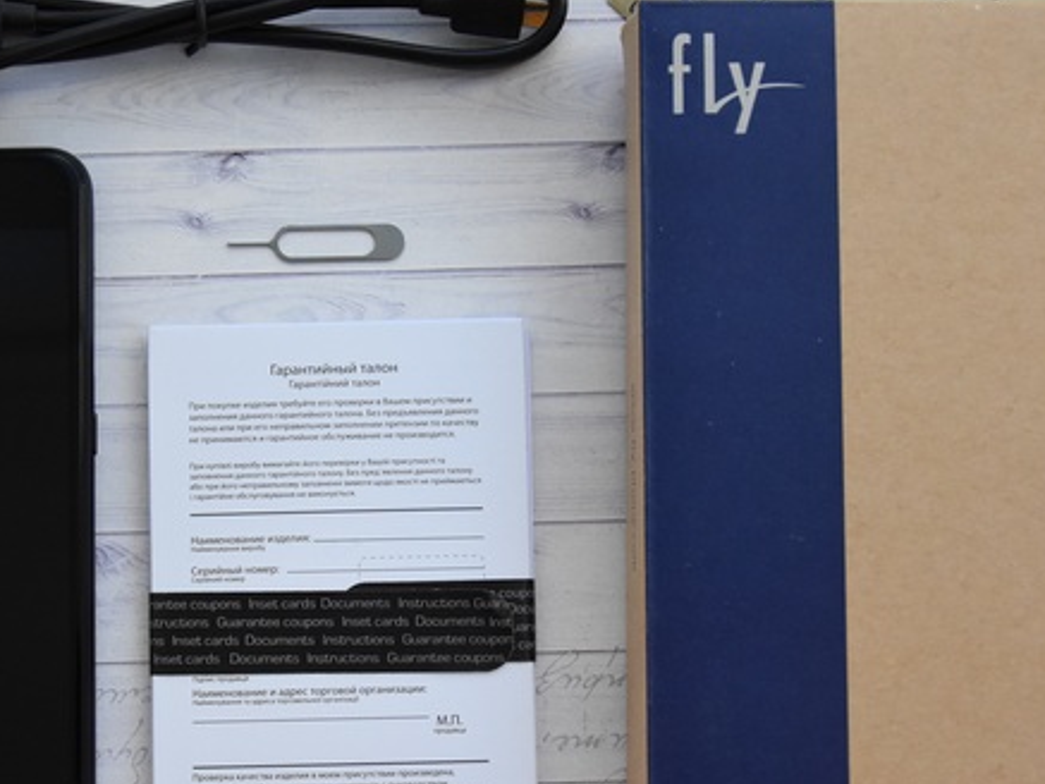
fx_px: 2295
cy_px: 490
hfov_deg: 25.6
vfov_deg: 19.4
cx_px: 478
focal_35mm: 76
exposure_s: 1/3200
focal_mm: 32
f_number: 4.2
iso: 2000
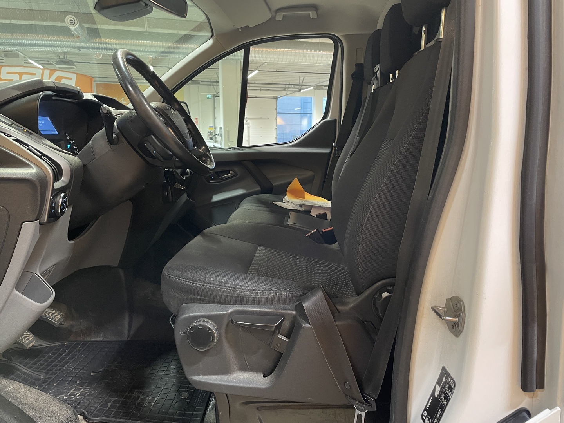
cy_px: 212
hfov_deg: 67.3
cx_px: 282
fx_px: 424
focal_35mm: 26
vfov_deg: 53.1
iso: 250
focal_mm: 4.2
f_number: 1.6
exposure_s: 1/49
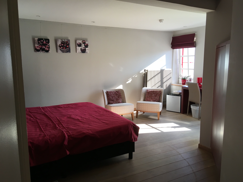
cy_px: 91
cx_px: 122
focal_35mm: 29
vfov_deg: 48.2
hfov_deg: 61.7
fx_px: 204
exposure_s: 1/33
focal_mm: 4.15
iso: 25
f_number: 2.2
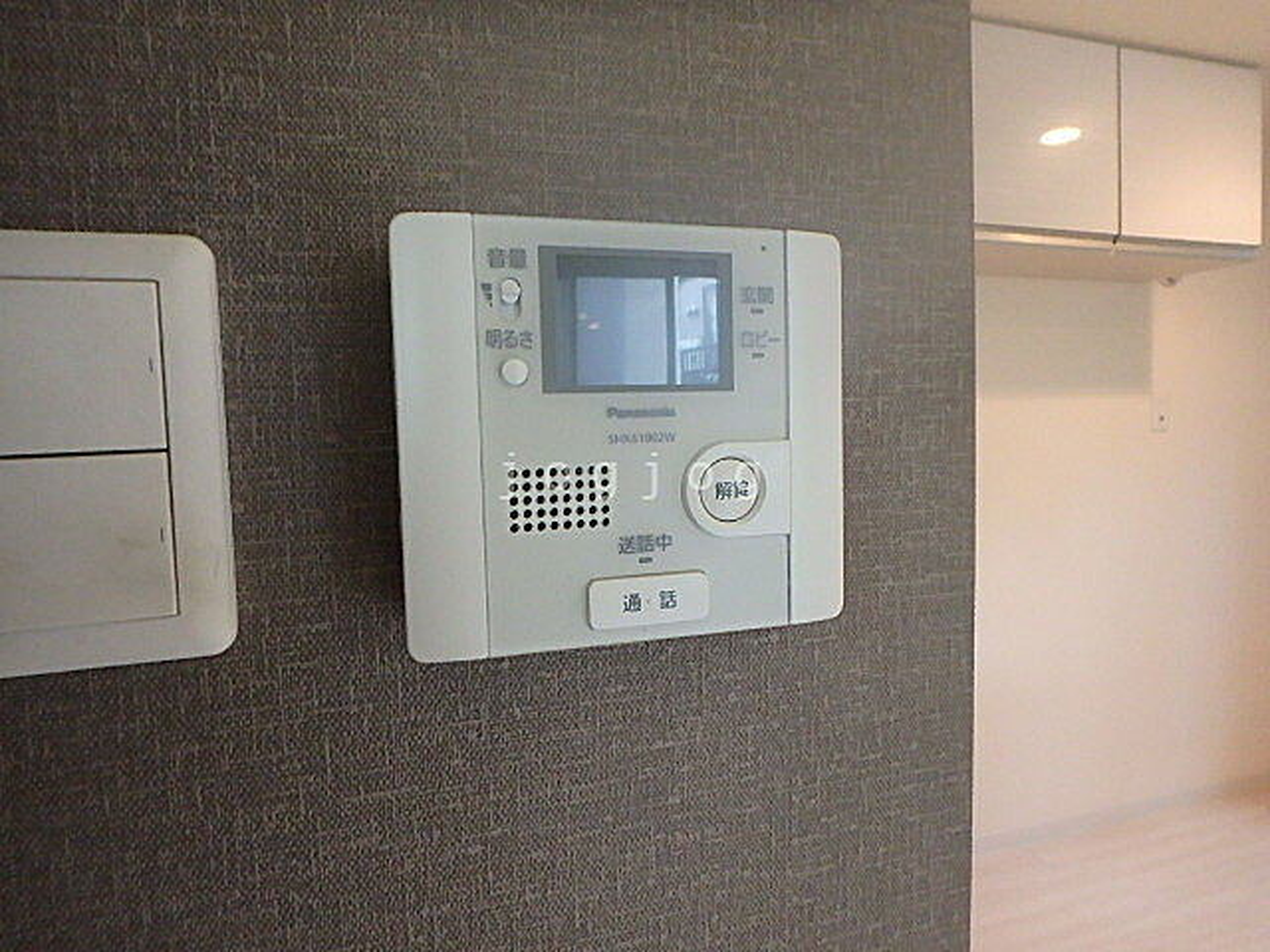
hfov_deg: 79.0
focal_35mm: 21
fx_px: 770
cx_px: 635
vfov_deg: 63.4
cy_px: 476
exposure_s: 1/30
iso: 800
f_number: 3.5
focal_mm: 3.7
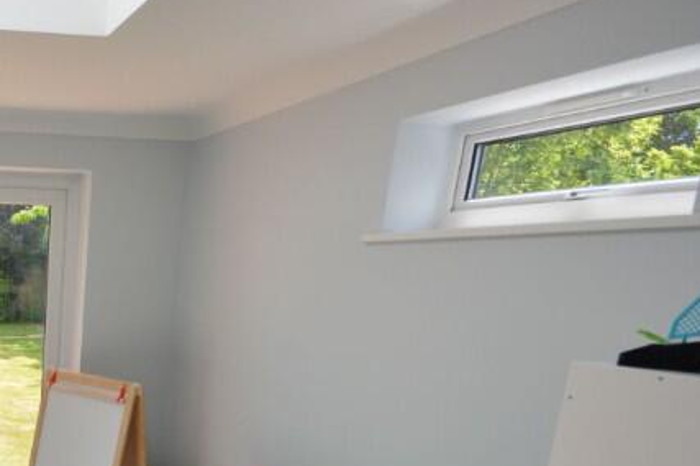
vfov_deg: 33.5
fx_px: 699
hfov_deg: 43.9
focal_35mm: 36
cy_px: 473
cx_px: -26
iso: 400
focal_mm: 10
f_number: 8
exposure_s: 1/250
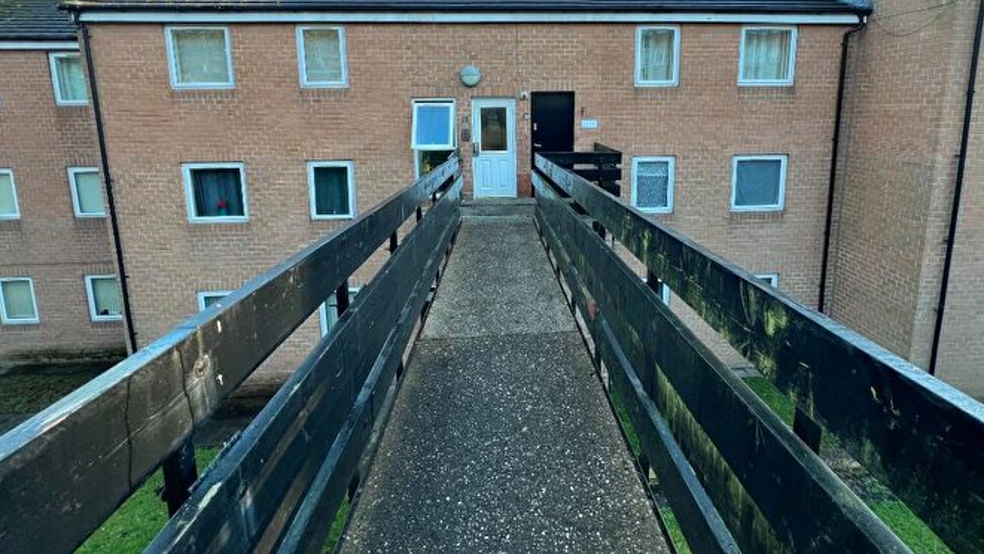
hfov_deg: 102.9
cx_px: 520
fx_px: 391
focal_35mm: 15
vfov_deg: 67.7
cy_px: 166
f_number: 1.8
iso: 80
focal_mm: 1.57
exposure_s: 1/99
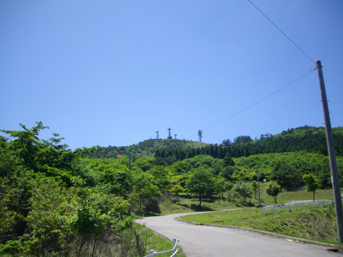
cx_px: 172
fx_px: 367
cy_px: 128
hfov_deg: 50.1
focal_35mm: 37
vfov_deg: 38.7
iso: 100
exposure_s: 1/320
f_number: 5.6
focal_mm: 6.2
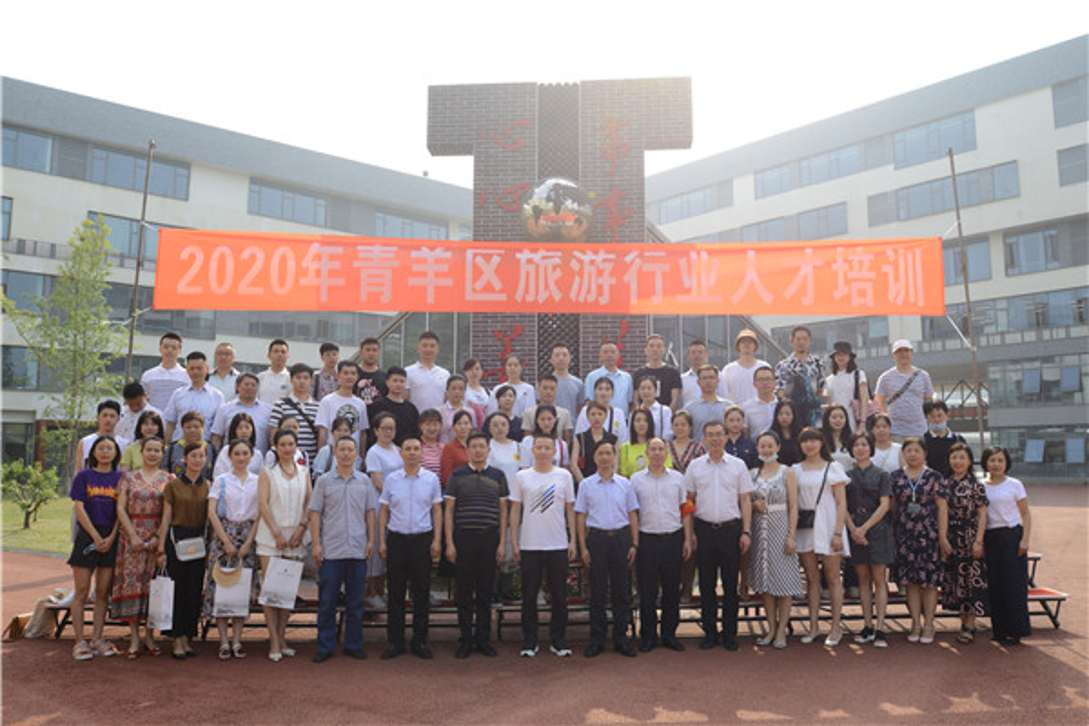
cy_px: 363
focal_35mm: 28
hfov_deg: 65.5
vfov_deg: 46.4
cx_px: 544
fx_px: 847
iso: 500
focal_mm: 28
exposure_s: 1/320
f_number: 9
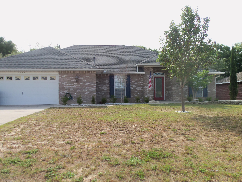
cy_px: 91
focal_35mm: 29
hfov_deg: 61.7
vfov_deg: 48.2
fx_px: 203
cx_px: 121
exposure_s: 1/400
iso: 80
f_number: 3.4
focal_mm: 5.2
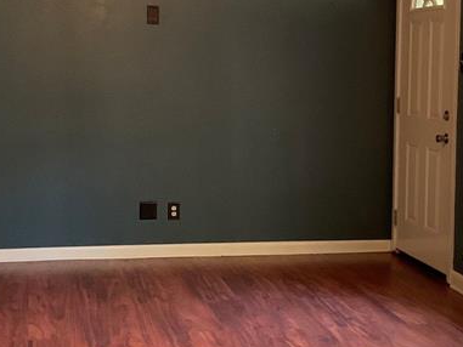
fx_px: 1044
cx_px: 241
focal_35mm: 78
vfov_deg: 18.9
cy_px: 167
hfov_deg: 25.0
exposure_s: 1/60
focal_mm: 3
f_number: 1.8
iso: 100
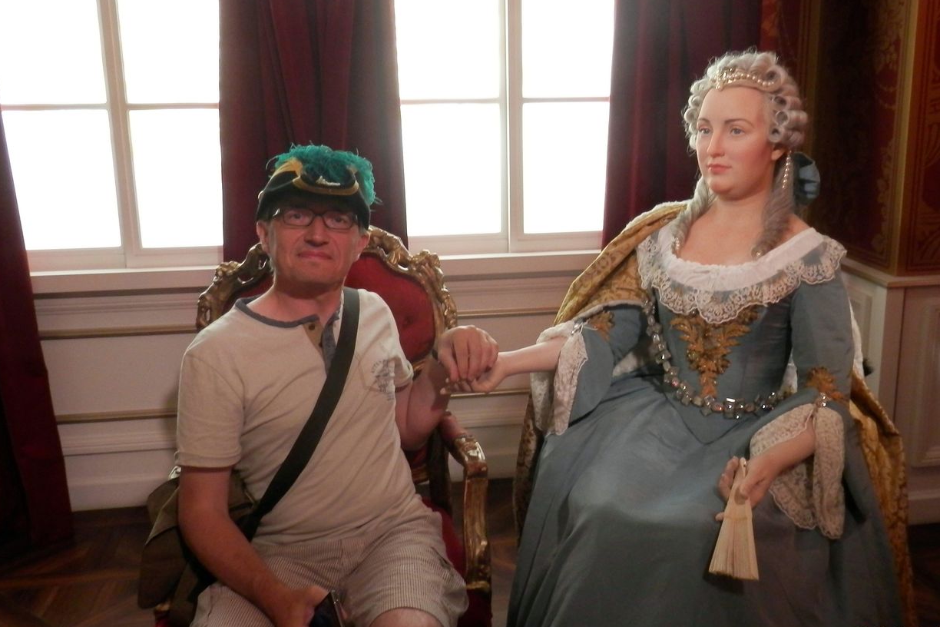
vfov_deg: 38.8
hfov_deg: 55.8
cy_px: 281
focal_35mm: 34
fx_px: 888
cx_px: 499
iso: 200
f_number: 3
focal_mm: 4.5
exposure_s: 1/20
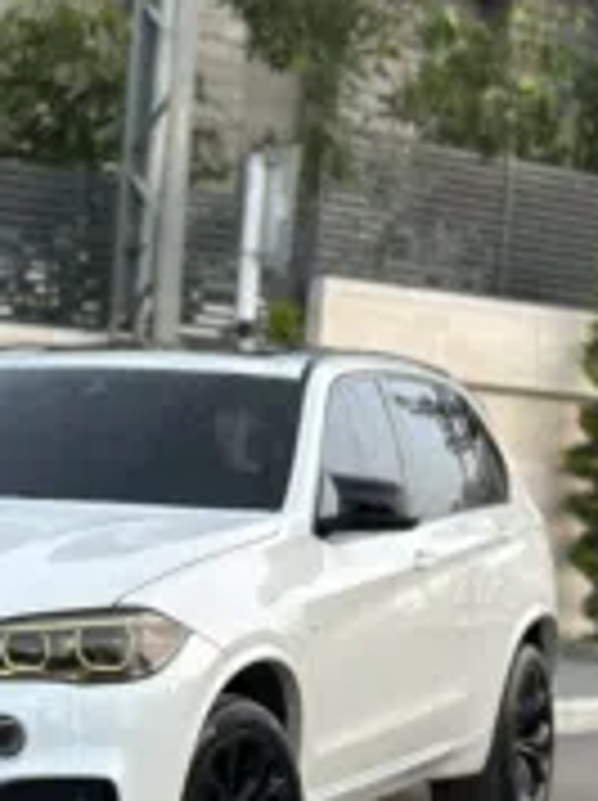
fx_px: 2494
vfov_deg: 18.2
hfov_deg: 13.5
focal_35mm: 108
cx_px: 45
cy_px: 513
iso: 80
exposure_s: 1/274
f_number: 1.78
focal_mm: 6.86
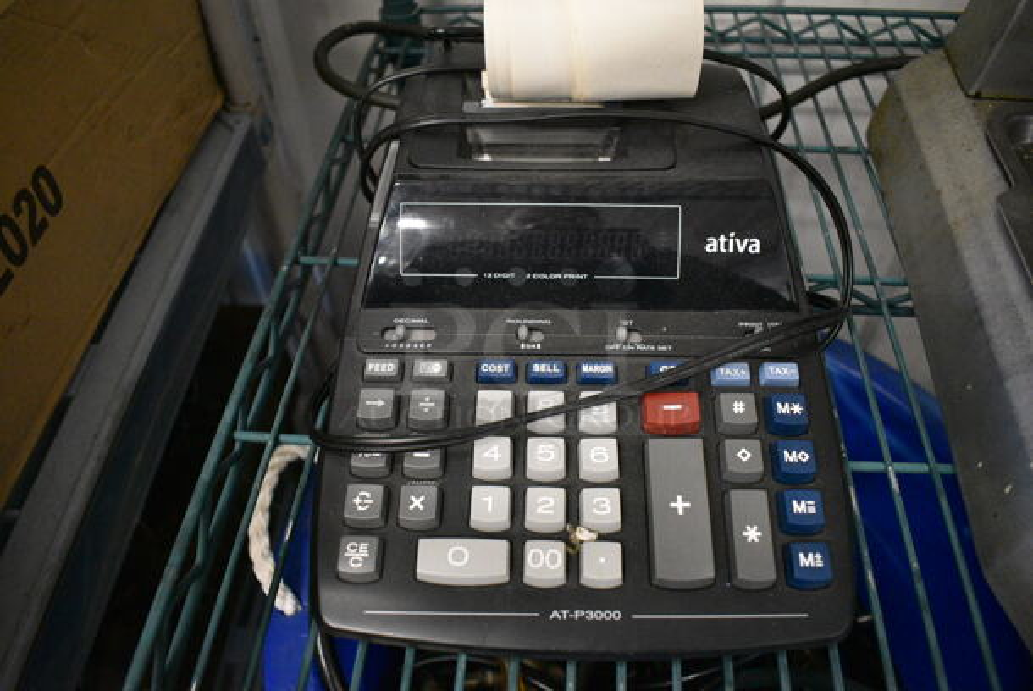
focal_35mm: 27
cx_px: 516
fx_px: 775
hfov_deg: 67.3
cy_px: 346
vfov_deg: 48.0
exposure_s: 1/125
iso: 5000
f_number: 3.5
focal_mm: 18
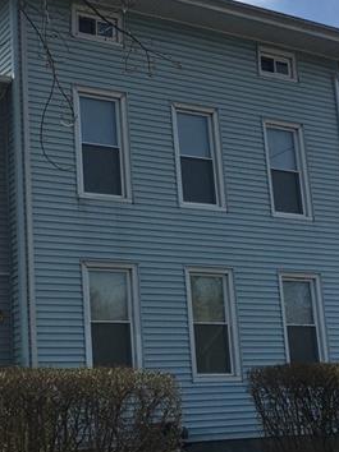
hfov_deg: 23.1
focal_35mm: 63
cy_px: 245
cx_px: 100
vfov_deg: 30.7
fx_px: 824
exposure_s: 1/1748
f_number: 2.2
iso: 25
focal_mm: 4.15
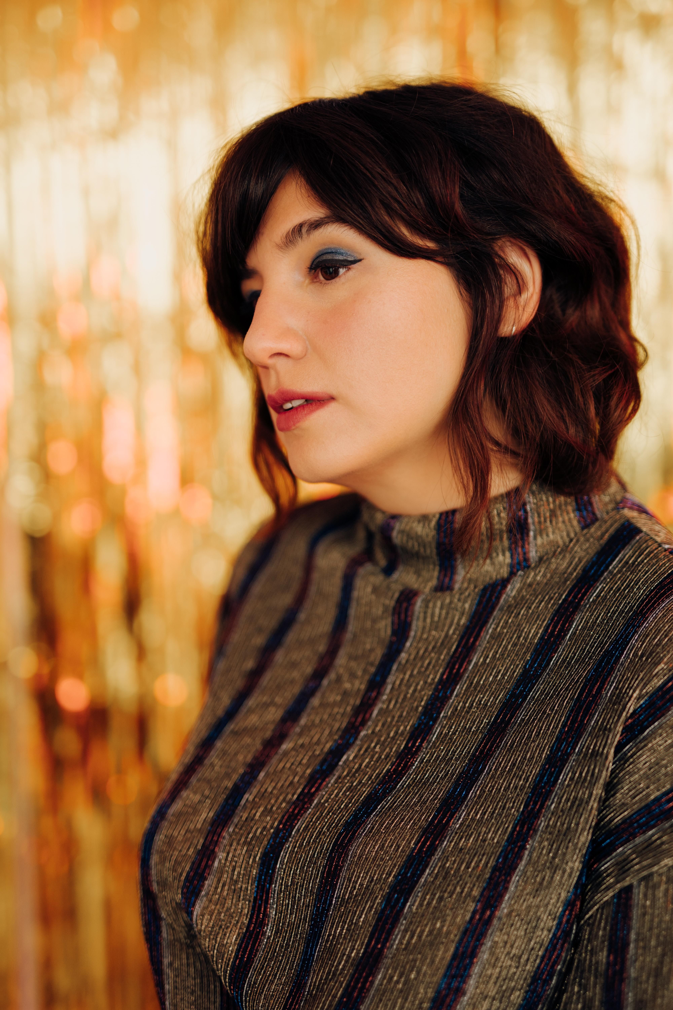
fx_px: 1402
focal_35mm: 50
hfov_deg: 27.0
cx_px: 336
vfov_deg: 39.6
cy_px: 505
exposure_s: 1/200
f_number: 1.4
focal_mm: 50
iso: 640
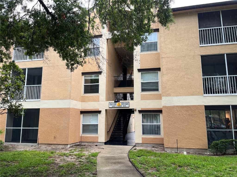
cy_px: 88
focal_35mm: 26
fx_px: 178
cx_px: 118
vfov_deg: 53.1
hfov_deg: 67.3
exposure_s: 1/122
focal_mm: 5.1
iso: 80
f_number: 1.6
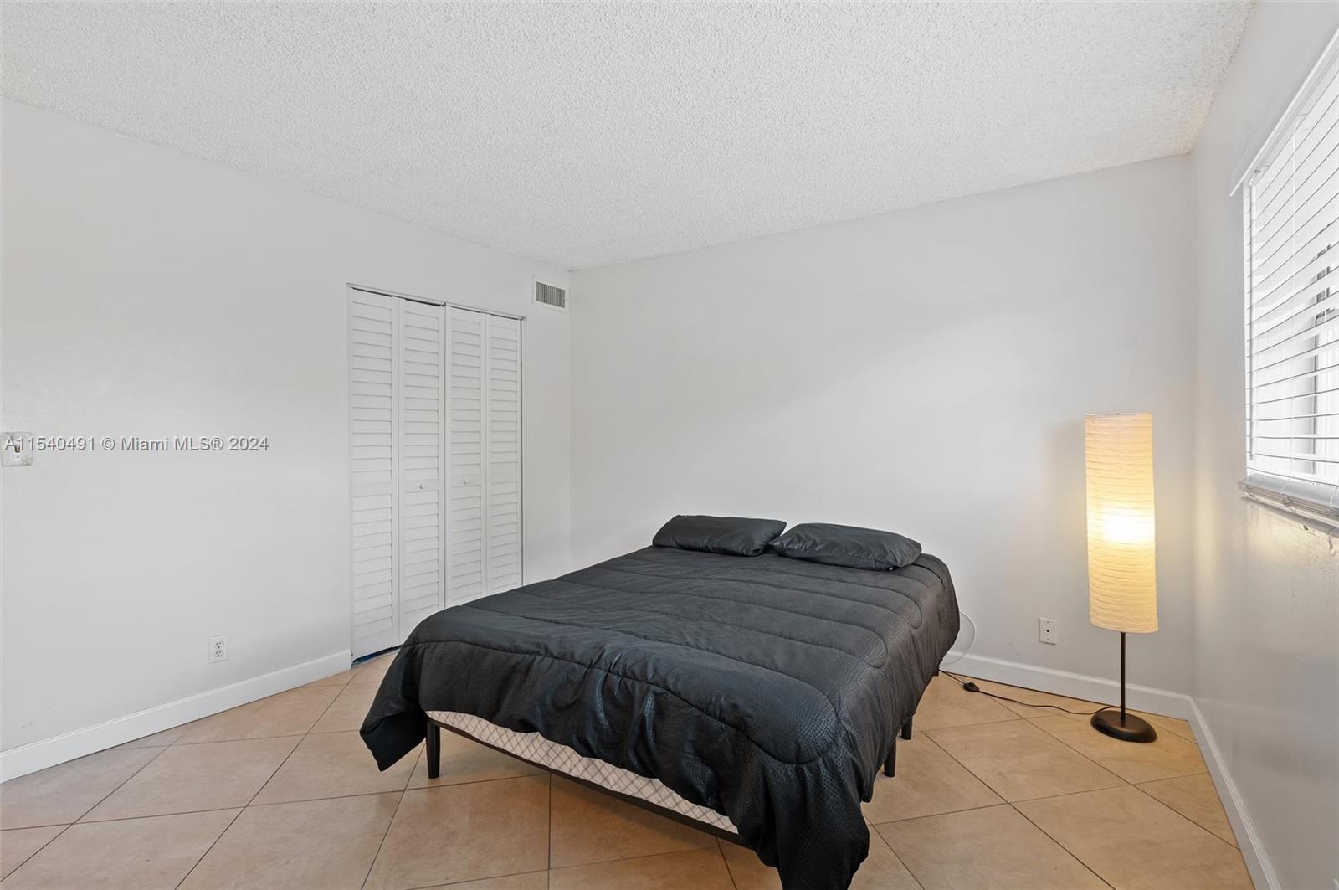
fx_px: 594
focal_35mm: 16
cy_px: 445
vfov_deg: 73.6
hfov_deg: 96.8
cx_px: 670
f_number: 8
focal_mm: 16
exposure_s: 1.3
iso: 200
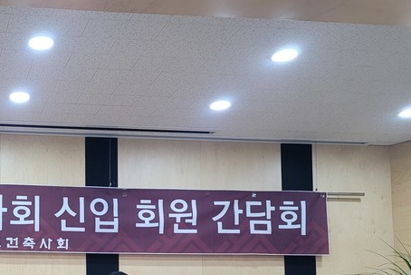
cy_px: 282
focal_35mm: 55
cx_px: 5
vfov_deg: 23.5
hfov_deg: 33.3
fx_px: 628
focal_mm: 7
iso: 250
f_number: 1.8
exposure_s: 1/120
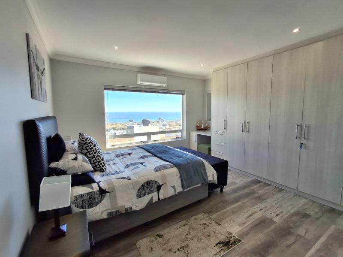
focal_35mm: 16
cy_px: 128
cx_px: 172
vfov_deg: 78.0
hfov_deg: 94.5
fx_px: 158
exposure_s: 1/526
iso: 40
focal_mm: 1.64
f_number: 2.2
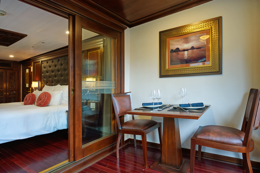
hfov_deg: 81.2
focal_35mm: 21
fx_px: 152
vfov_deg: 59.5
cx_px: 130
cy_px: 86
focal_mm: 21
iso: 800
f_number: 6.3
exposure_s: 1/10
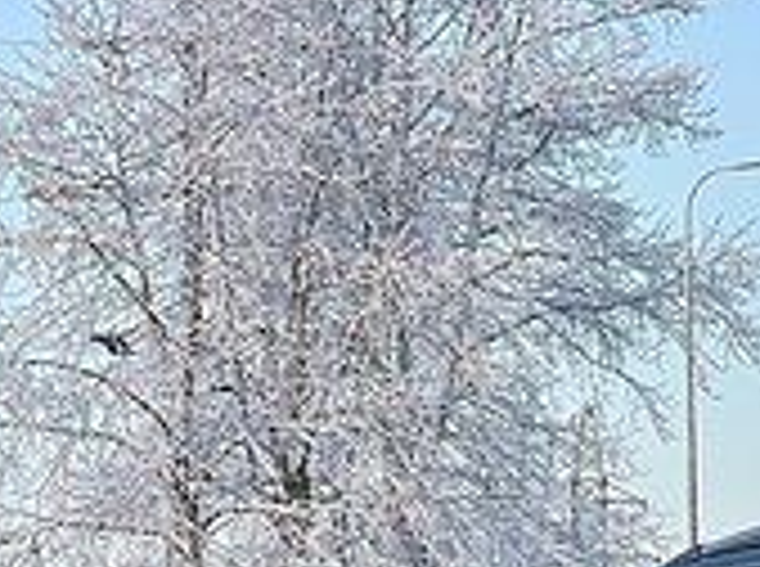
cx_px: 1093
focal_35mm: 250
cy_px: 828
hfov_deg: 7.8
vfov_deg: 5.9
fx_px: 5477
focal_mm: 9
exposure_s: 1/121
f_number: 2.8
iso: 20
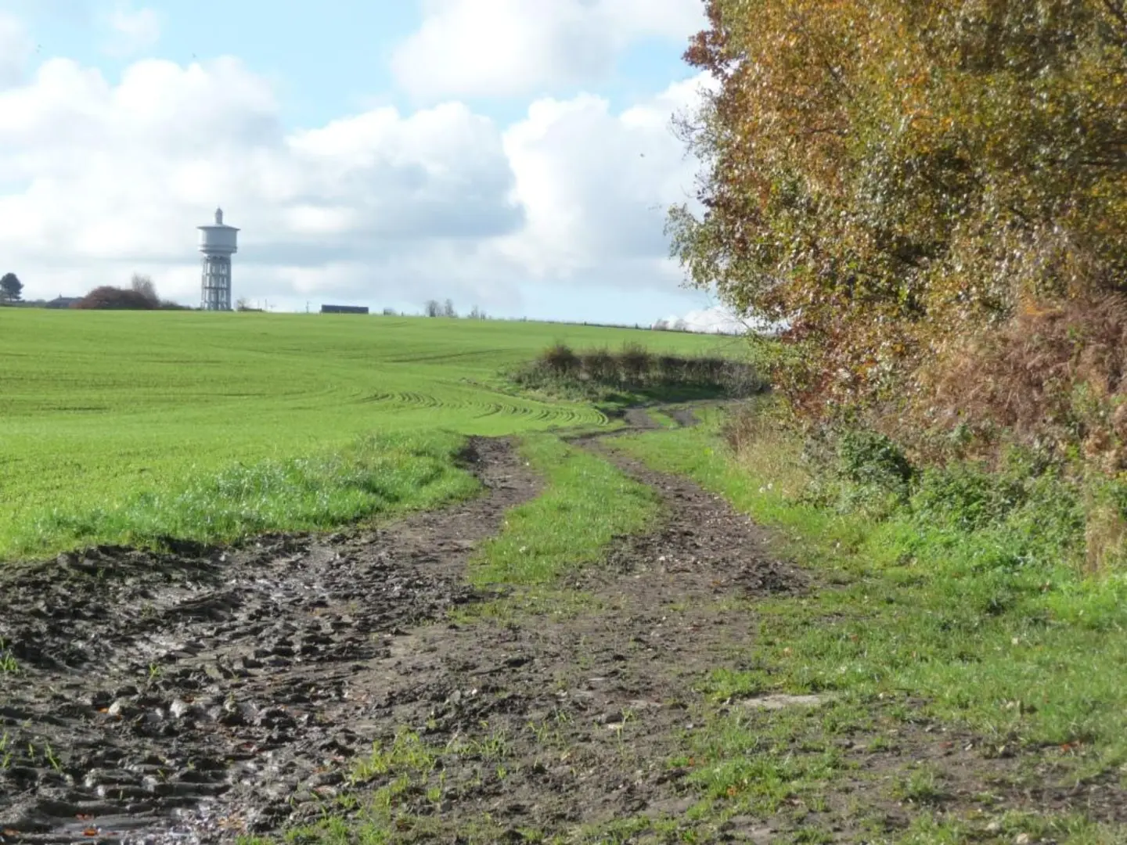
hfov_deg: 17.6
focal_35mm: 112
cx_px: 564
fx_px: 3646
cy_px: 422
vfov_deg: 13.2
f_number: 4.7
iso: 160
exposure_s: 1/400
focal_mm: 19.1
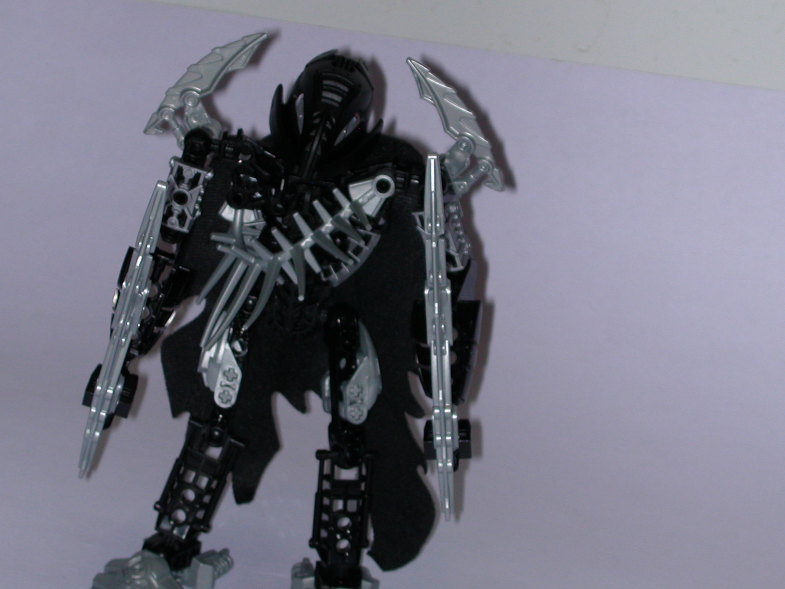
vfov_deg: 16.1
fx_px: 2086
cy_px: 294
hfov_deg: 21.3
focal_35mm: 92
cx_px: 392
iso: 100
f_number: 4.4
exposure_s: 1/59.9
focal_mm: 14
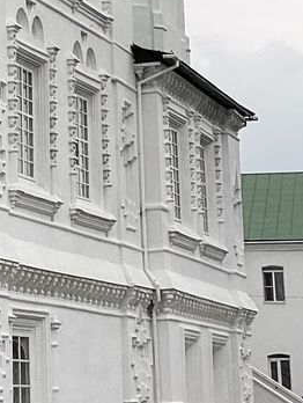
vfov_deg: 17.3
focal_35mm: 107
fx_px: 1246
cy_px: -117
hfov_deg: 13.1
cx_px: -147
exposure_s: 1/981
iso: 25
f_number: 2.4
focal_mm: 3.3
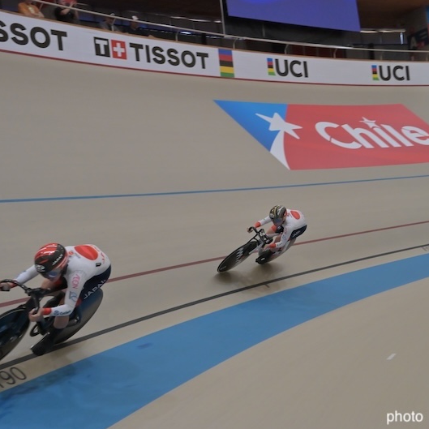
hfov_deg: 37.4
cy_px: 214
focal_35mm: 45
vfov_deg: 37.6
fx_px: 631
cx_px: 251
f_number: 16
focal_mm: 35
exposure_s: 1/400
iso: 2500
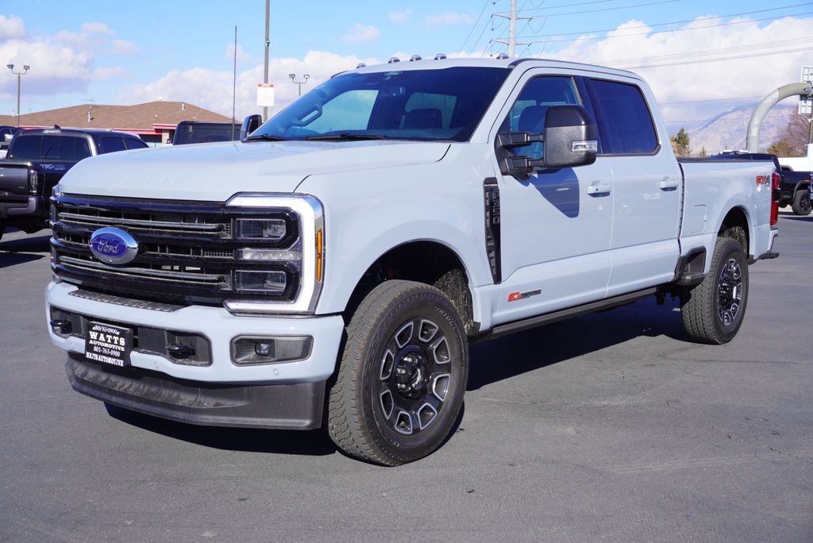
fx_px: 915
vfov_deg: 33.1
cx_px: 406
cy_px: 272
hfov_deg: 47.9
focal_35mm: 40
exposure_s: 1/125
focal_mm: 27
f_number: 10
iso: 100
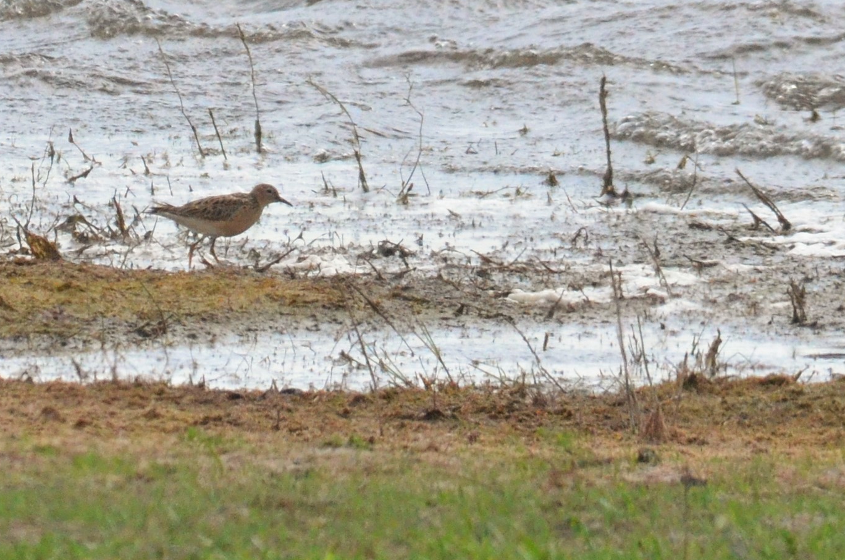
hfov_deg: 1.8
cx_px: 494
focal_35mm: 1120
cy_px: 167
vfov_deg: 1.2
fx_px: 26234
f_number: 13
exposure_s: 1/2500
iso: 2500
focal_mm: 500
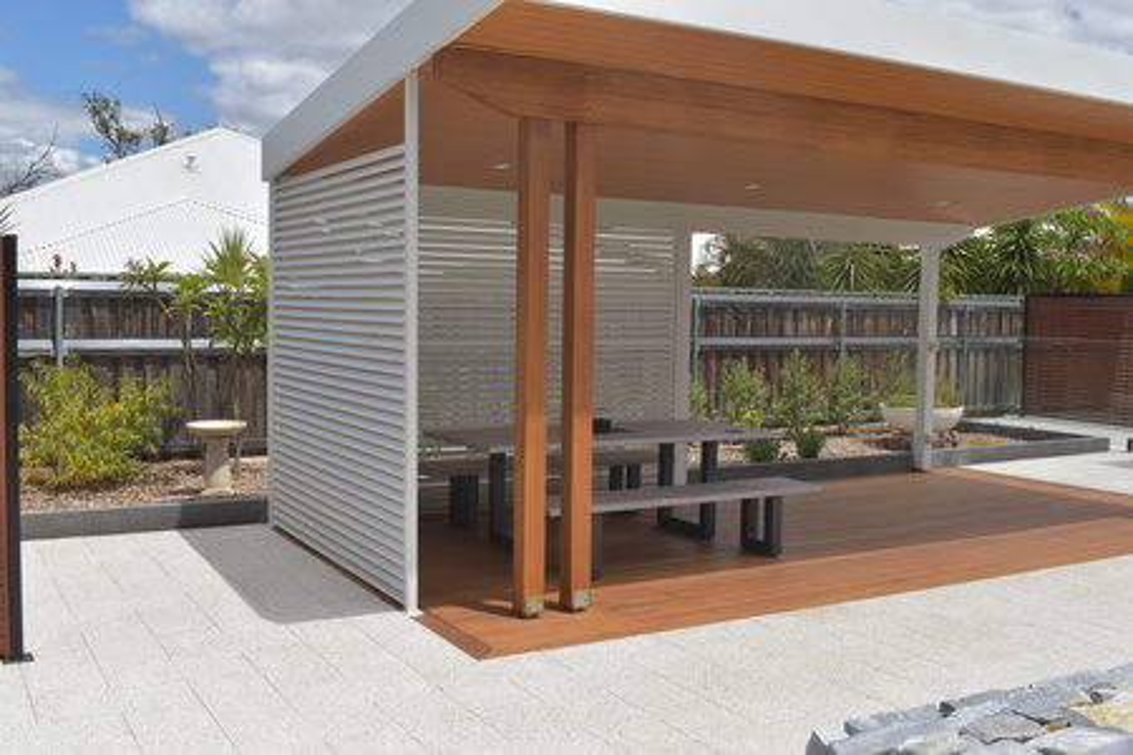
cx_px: 566
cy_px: 378
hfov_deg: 53.1
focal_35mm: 36
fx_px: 1133
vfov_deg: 36.9
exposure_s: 1/100
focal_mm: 24
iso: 100
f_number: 16
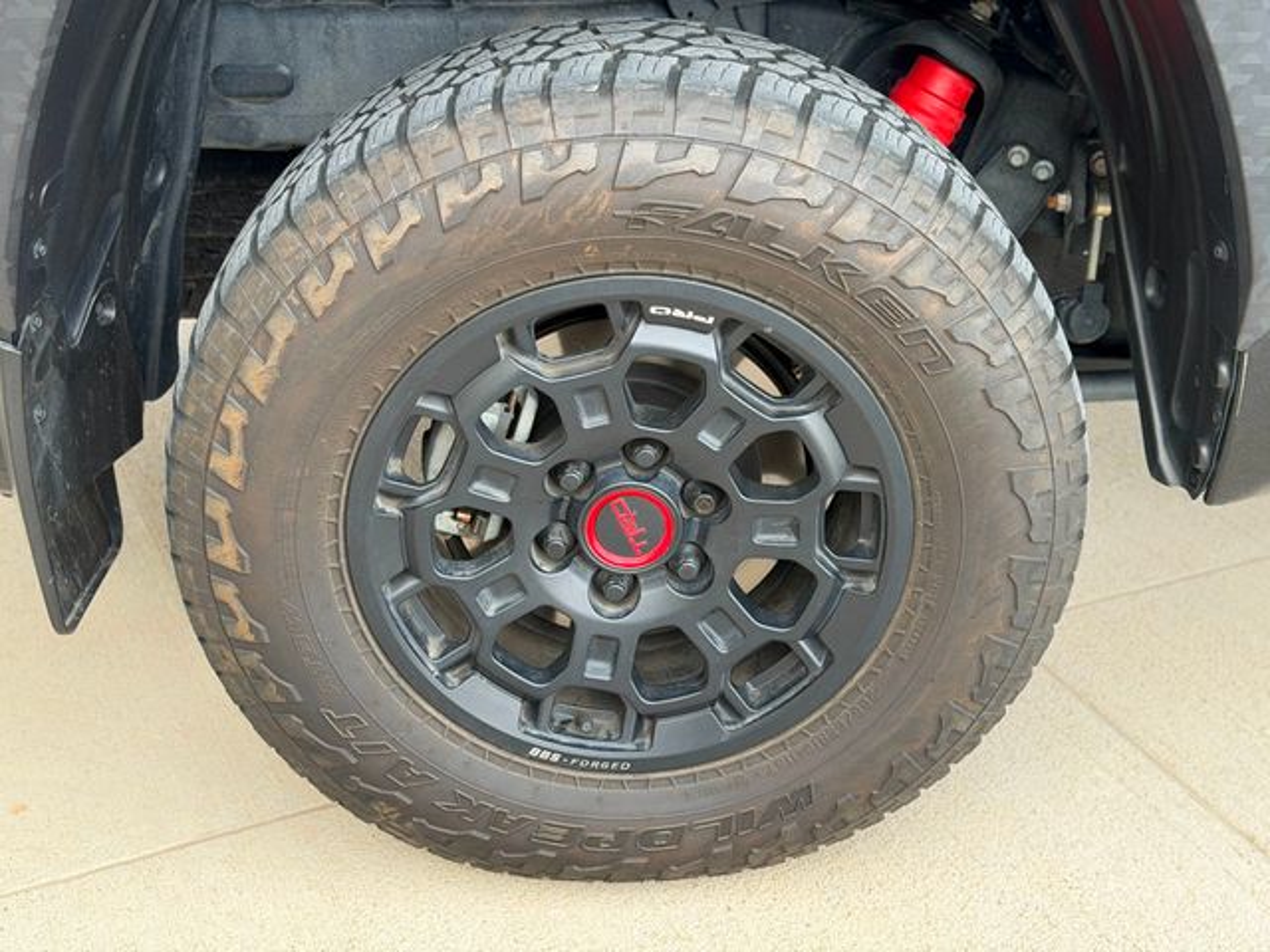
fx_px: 1761
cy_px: 476
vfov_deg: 30.3
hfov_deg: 39.7
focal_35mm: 48
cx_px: 635
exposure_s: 1/171
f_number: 1.78
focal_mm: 6.76
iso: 64
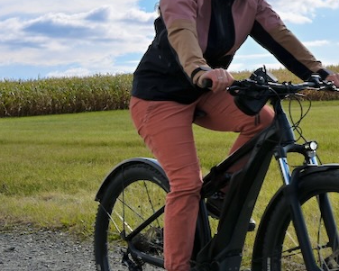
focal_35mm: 96
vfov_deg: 16.0
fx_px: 963
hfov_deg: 19.1
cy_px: 104
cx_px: 375
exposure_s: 1/500
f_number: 8
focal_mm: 35
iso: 100
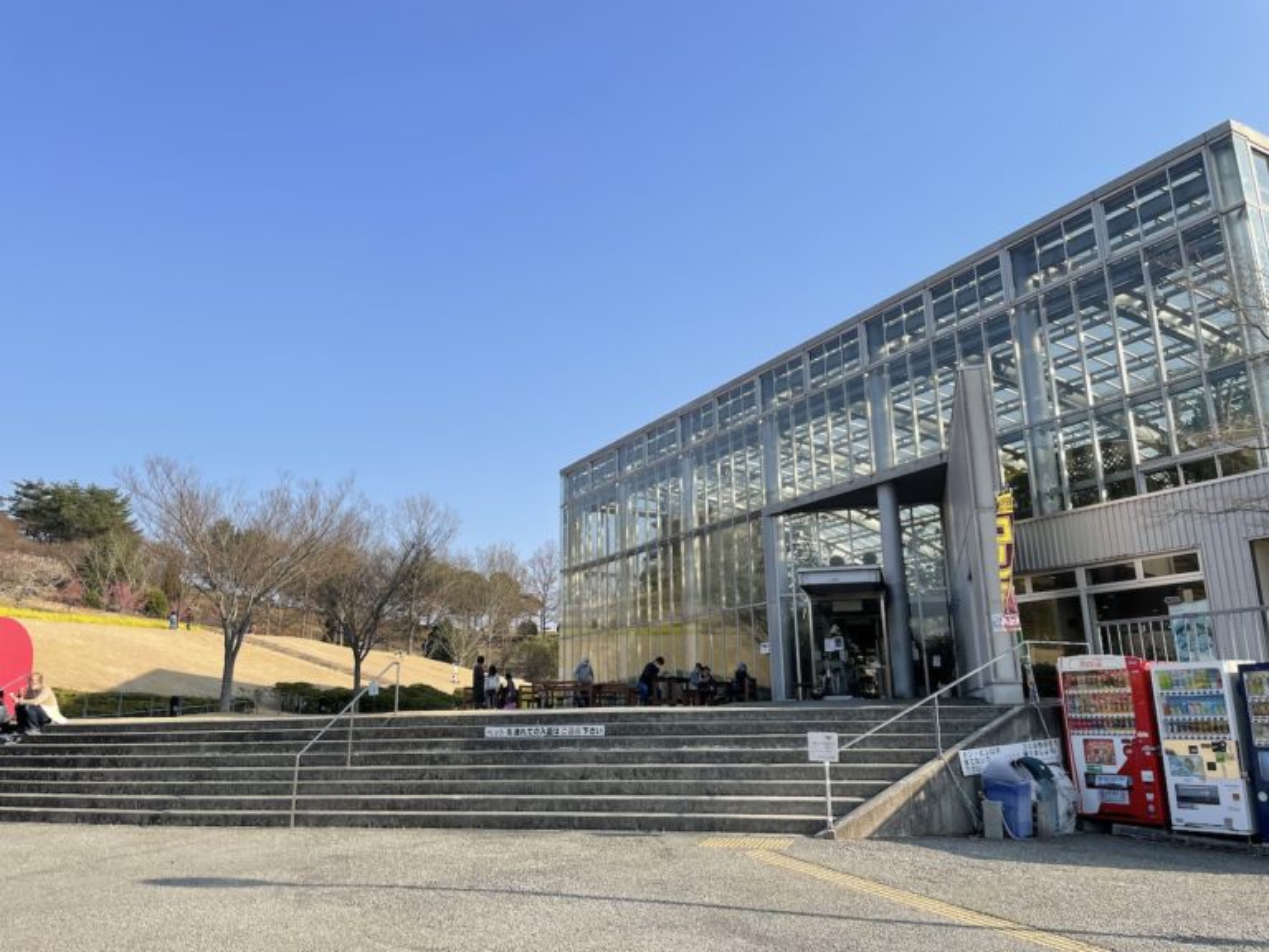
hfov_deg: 67.3
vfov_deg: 53.1
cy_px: 476
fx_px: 953
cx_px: 634
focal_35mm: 26
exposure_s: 1/2212
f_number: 1.6
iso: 32
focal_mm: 4.2
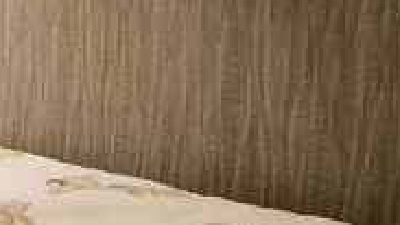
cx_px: -181
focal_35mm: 88
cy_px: 7
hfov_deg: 20.9
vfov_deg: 13.6
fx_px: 933
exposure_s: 1/25
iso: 360
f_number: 3.5
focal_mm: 16
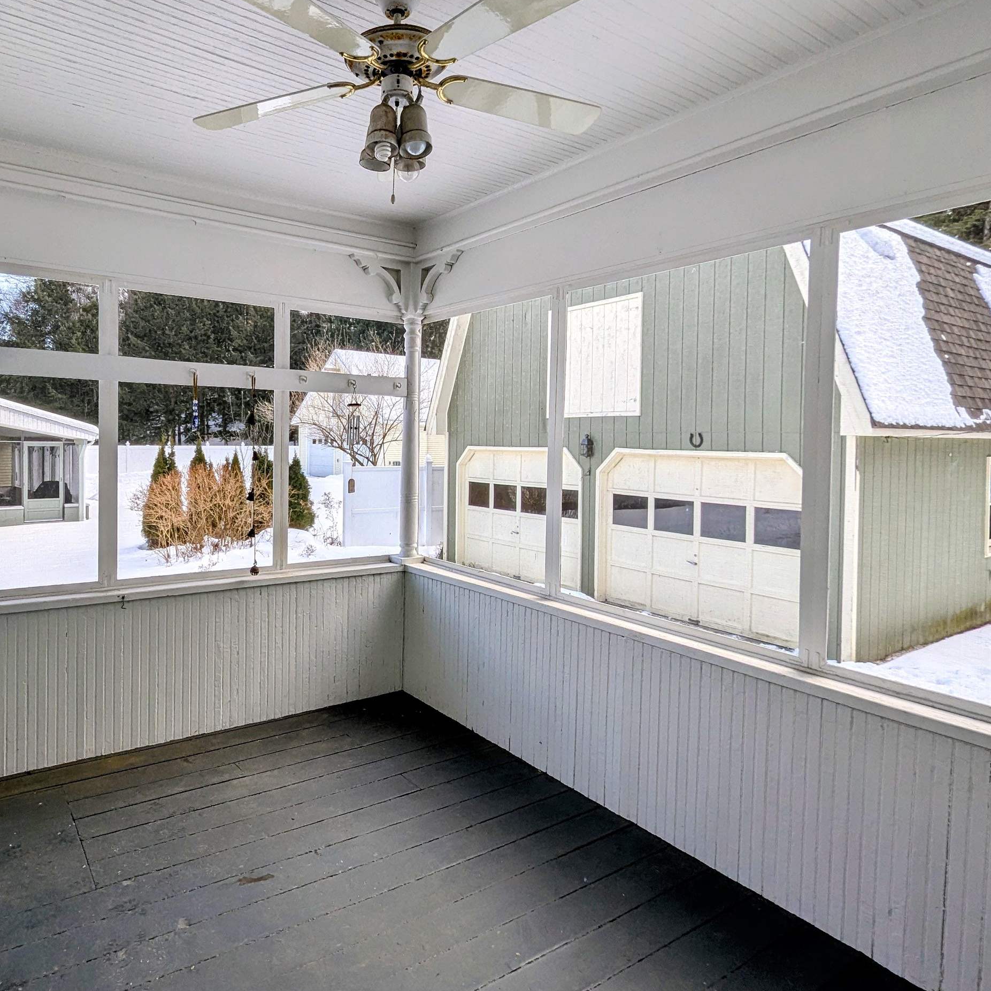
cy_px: 440
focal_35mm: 19
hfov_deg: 76.2
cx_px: 365
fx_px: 615
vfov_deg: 77.4
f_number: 2.2
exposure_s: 1/316
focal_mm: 1.95
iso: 48
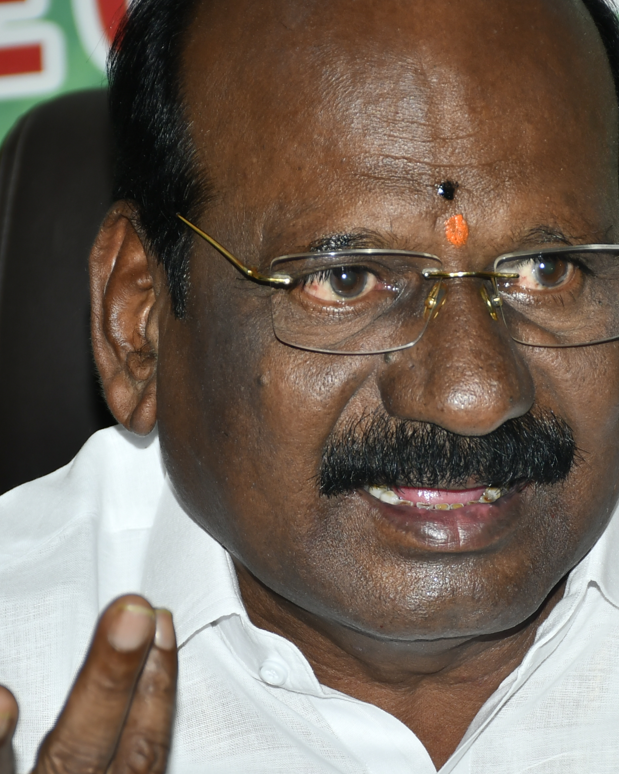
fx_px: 6160
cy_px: 463
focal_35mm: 269
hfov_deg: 5.7
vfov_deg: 7.2
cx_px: 561
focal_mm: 80
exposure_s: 1/200
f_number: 5.3
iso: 100
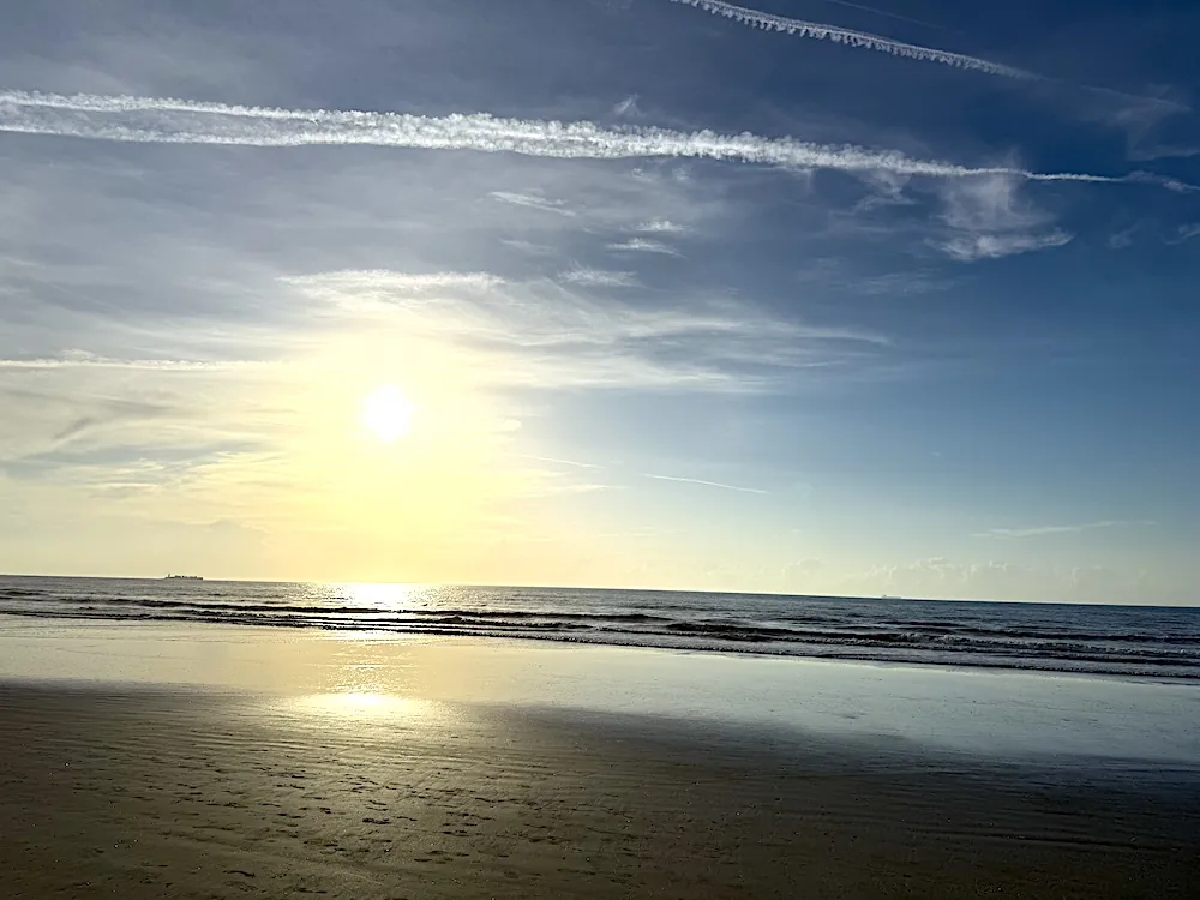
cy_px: 450
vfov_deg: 56.8
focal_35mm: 24
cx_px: 600
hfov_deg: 71.6
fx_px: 832
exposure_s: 1/22727
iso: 64
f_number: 1.78
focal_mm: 6.76
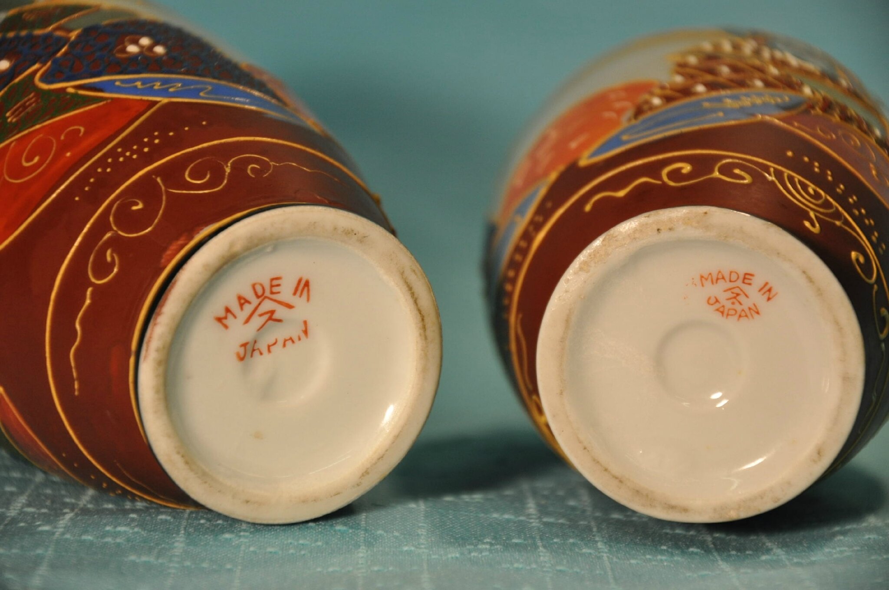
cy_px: 295
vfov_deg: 8.7
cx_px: 444
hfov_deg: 13.1
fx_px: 3884
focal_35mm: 158
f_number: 6.3
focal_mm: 105
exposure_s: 1/160
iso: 800
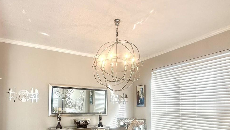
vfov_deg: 43.8
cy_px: 104
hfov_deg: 73.0
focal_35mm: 25
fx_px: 152
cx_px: 89
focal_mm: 2.22
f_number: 2.2
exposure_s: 1/140
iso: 50
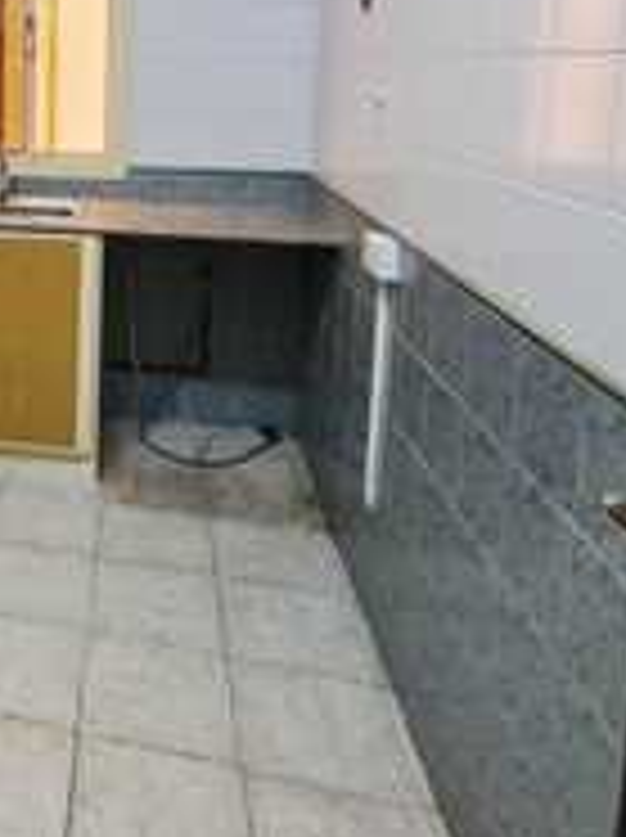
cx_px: -97
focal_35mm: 32
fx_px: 773
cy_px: 164
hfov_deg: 35.9
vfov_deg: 53.0
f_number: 1.9
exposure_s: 1/50.3
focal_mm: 2.2
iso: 320
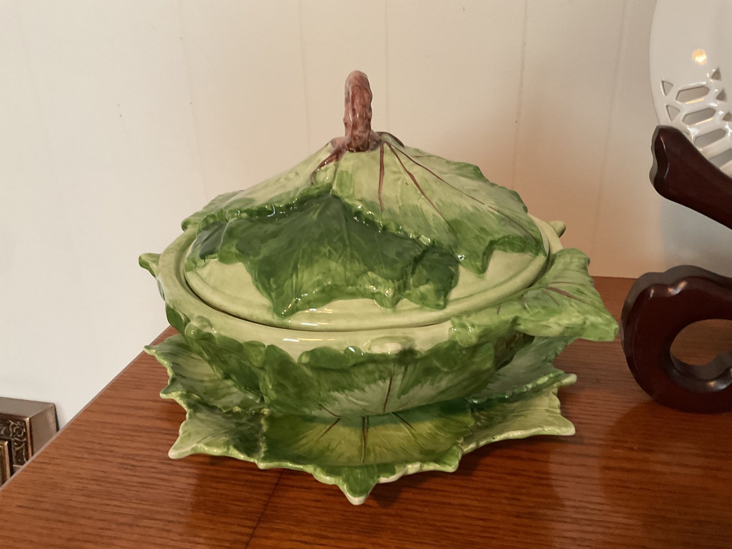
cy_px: 274
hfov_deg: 61.7
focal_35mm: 29
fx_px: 613
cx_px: 366
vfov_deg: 48.2
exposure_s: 1/40
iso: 250
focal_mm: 3
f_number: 1.8
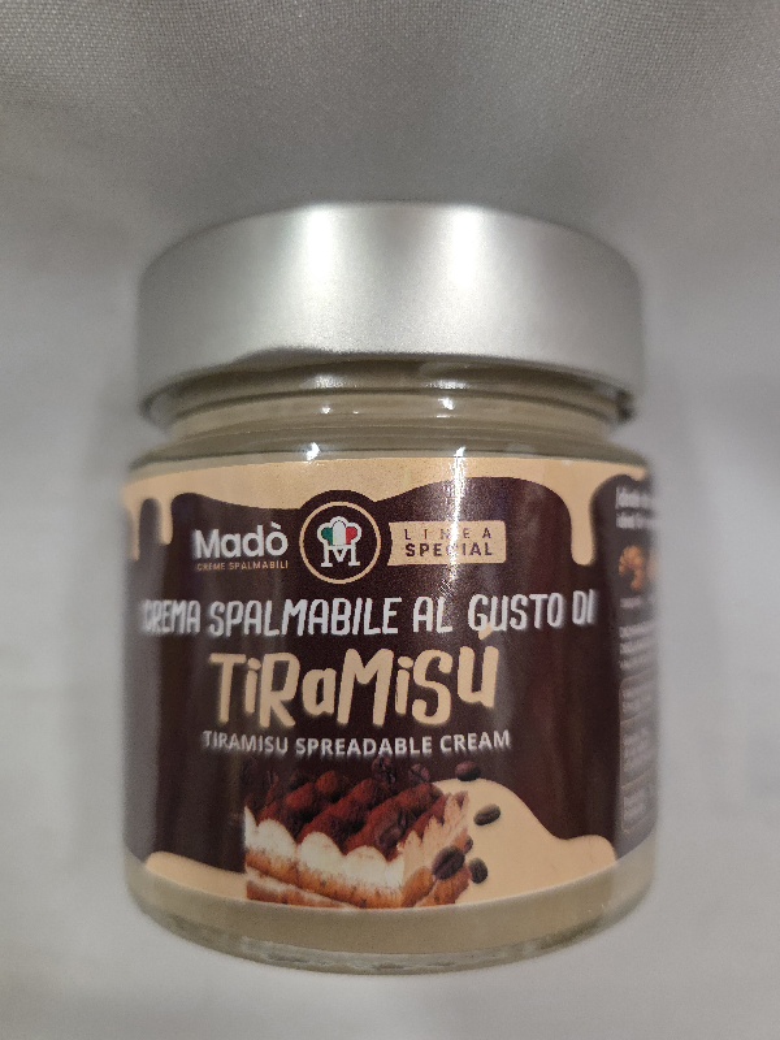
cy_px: 520
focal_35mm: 23
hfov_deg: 58.9
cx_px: 390
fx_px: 691
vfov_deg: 73.9
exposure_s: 1/101
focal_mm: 6.3
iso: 320
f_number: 1.7
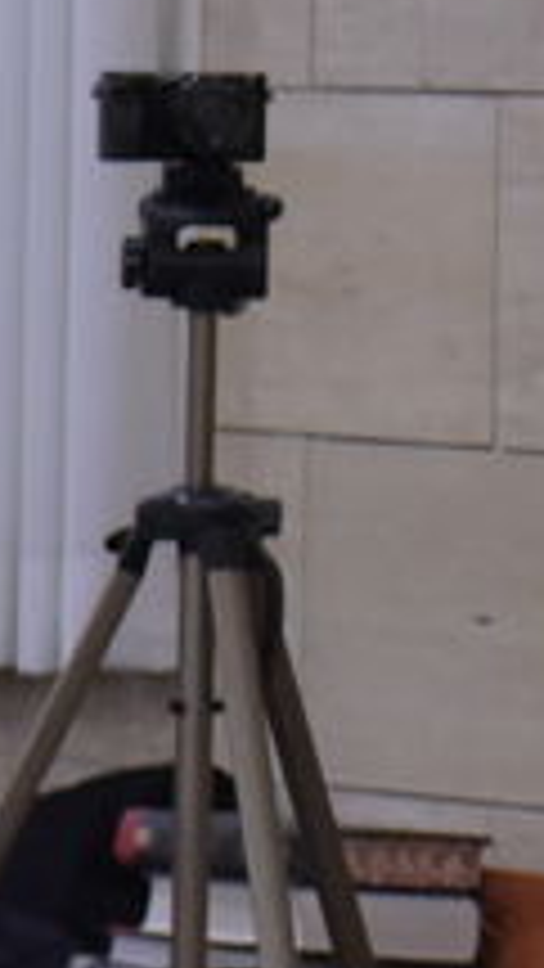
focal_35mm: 477
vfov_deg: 4.5
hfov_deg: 2.4
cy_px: -239
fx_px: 12227
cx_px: 3129
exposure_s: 1/160
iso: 3200
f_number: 6.3
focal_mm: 70
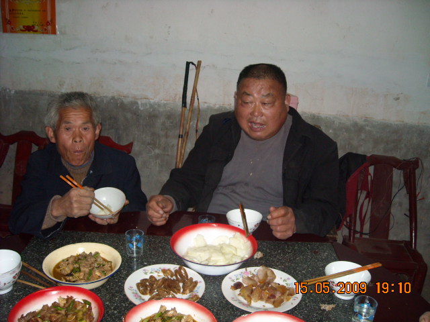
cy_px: 161
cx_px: 215
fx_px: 435
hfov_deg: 52.6
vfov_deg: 40.7
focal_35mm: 35
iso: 200
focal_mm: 5.7
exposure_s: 1/60
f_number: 2.8
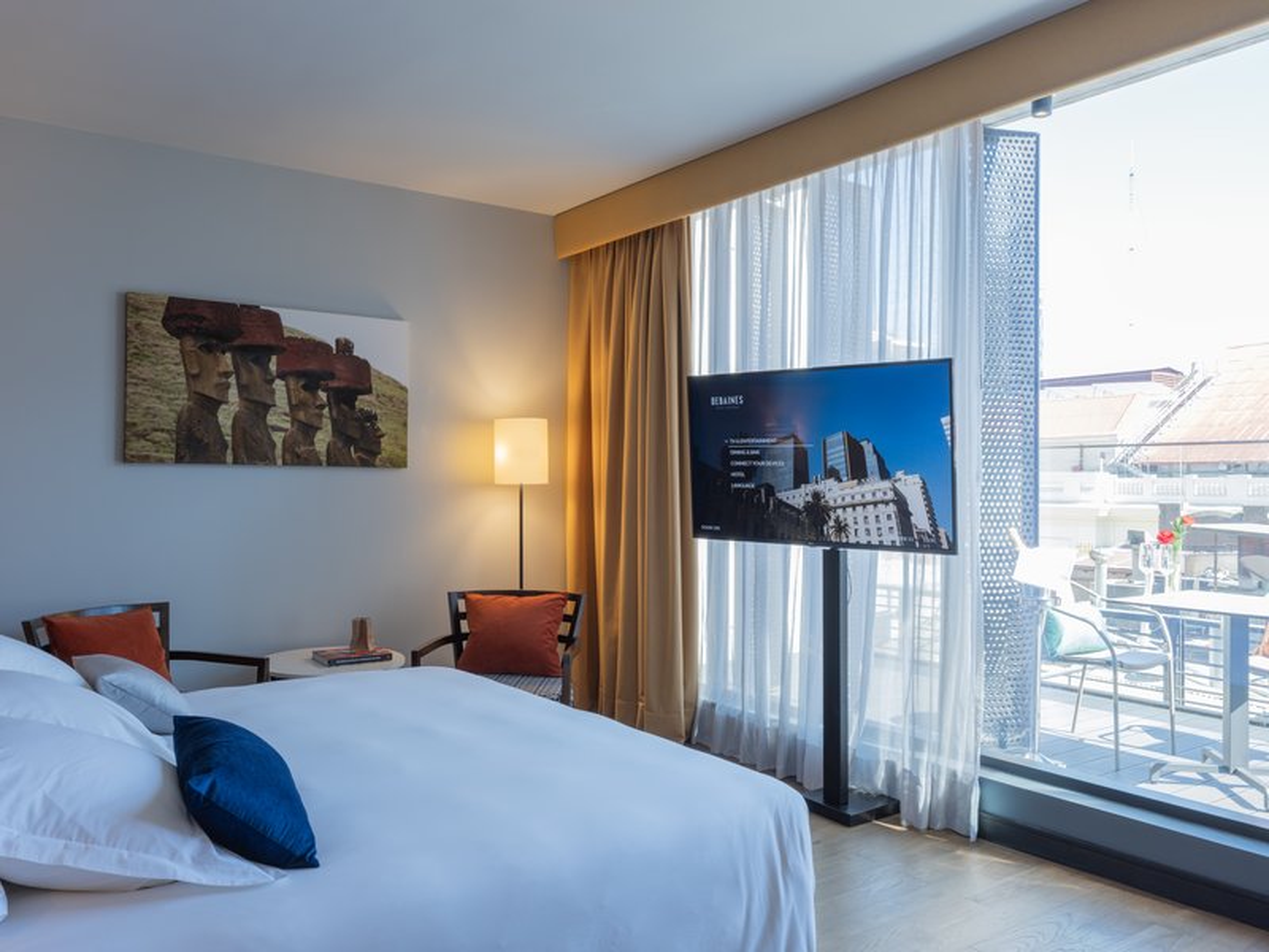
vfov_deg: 49.7
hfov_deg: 63.4
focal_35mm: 28
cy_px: 476
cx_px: 634
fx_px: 1026
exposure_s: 1/2
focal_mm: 35
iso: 100
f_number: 14
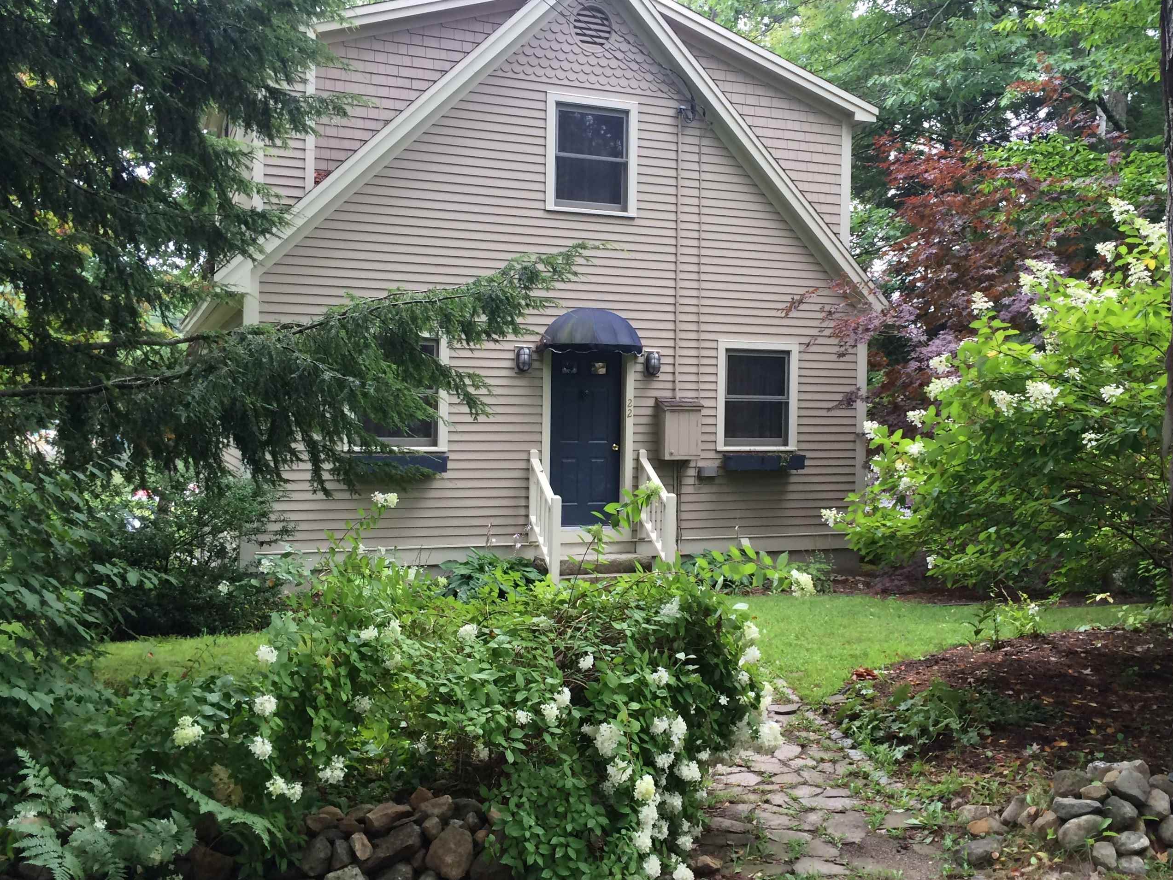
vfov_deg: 40.7
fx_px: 1186
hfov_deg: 52.4
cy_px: 419
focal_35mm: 35
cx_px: 671
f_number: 2.2
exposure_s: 1/40
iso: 32
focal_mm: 4.15
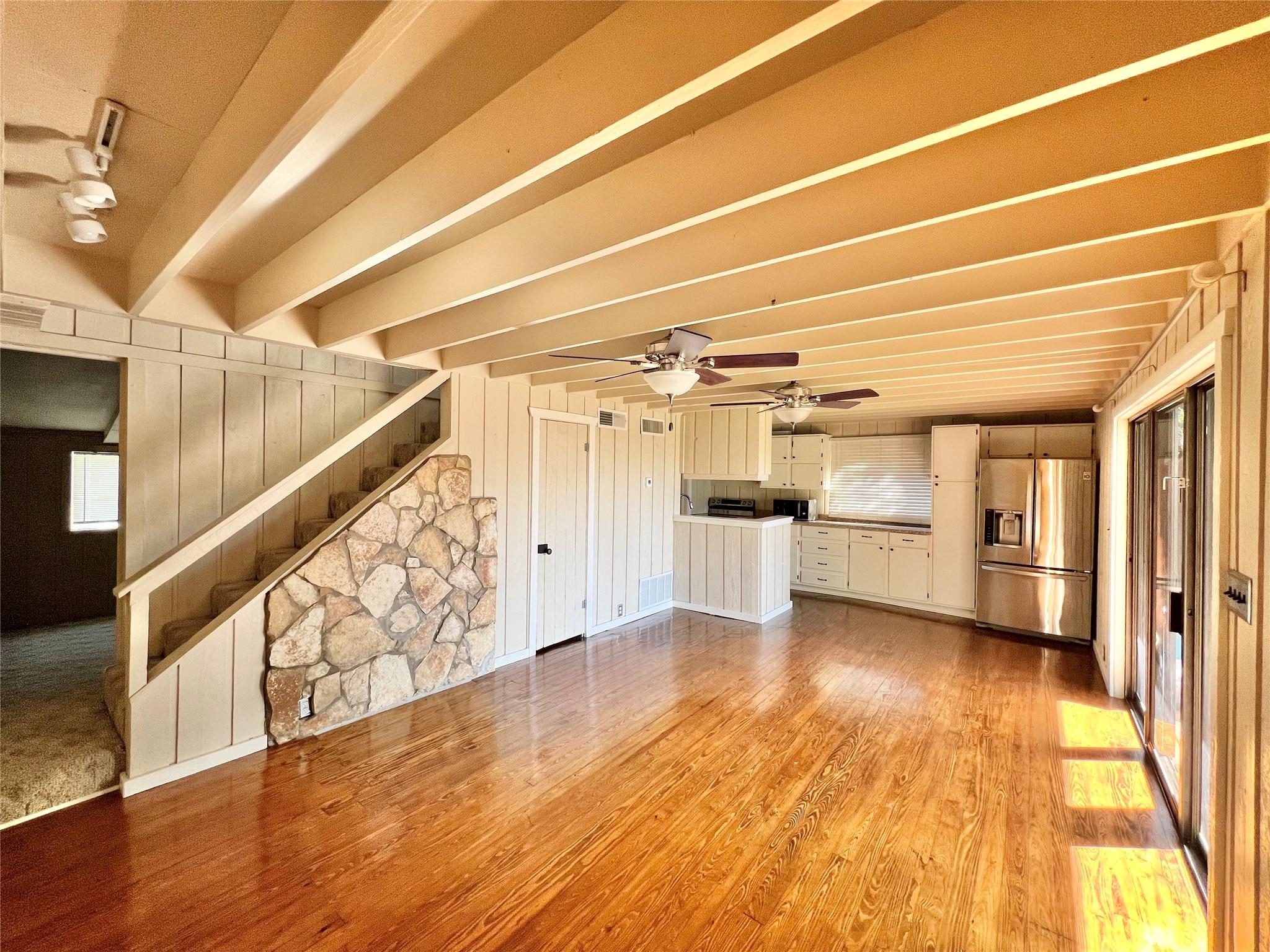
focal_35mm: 13
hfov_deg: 106.2
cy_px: 476
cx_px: 635
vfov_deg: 89.9
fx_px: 477
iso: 125
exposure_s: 1/99
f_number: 1.8
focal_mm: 1.57
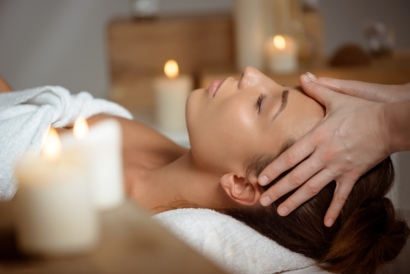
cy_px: 137
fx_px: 1196
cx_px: 205
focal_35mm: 105
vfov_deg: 13.1
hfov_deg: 19.5
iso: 200
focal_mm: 105
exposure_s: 1/160
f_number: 3.2
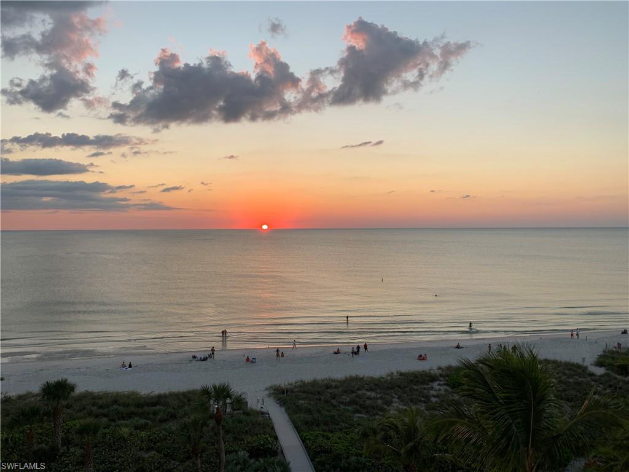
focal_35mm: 26
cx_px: 314
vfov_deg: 53.1
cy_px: 236
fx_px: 472
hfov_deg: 67.3
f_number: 1.8
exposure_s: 1/315
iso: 25
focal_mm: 4.25
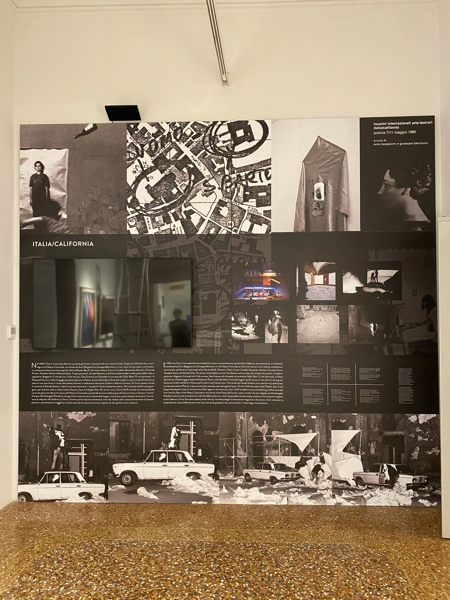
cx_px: 225
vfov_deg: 67.3
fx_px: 451
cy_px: 300
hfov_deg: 53.1
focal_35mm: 26
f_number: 1.8
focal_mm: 4.25
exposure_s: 1/40
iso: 640
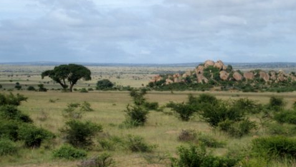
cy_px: 66
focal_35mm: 110
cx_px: 149
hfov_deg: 19.5
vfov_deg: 11.0
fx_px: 863
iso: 100
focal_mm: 21.2
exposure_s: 1/800
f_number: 3.5
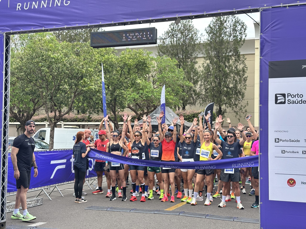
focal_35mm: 48
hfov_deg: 39.7
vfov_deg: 30.3
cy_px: 114
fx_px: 424
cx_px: 153
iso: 64
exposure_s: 1/296
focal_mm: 6.86
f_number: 1.78
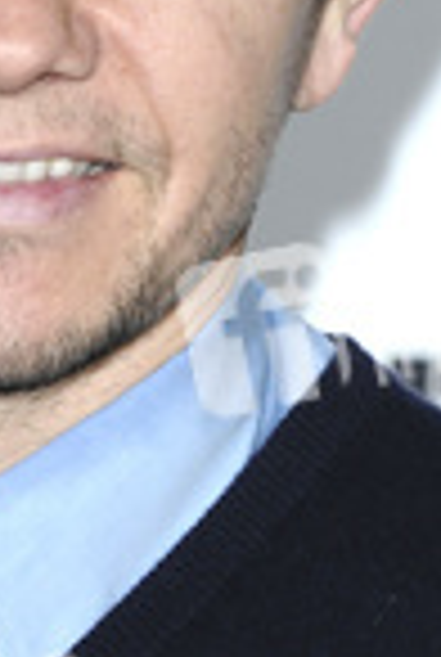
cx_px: 2
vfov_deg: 3.9
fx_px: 9747
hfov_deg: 2.6
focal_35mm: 533
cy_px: 86
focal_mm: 130
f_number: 5
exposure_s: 1/200
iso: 320
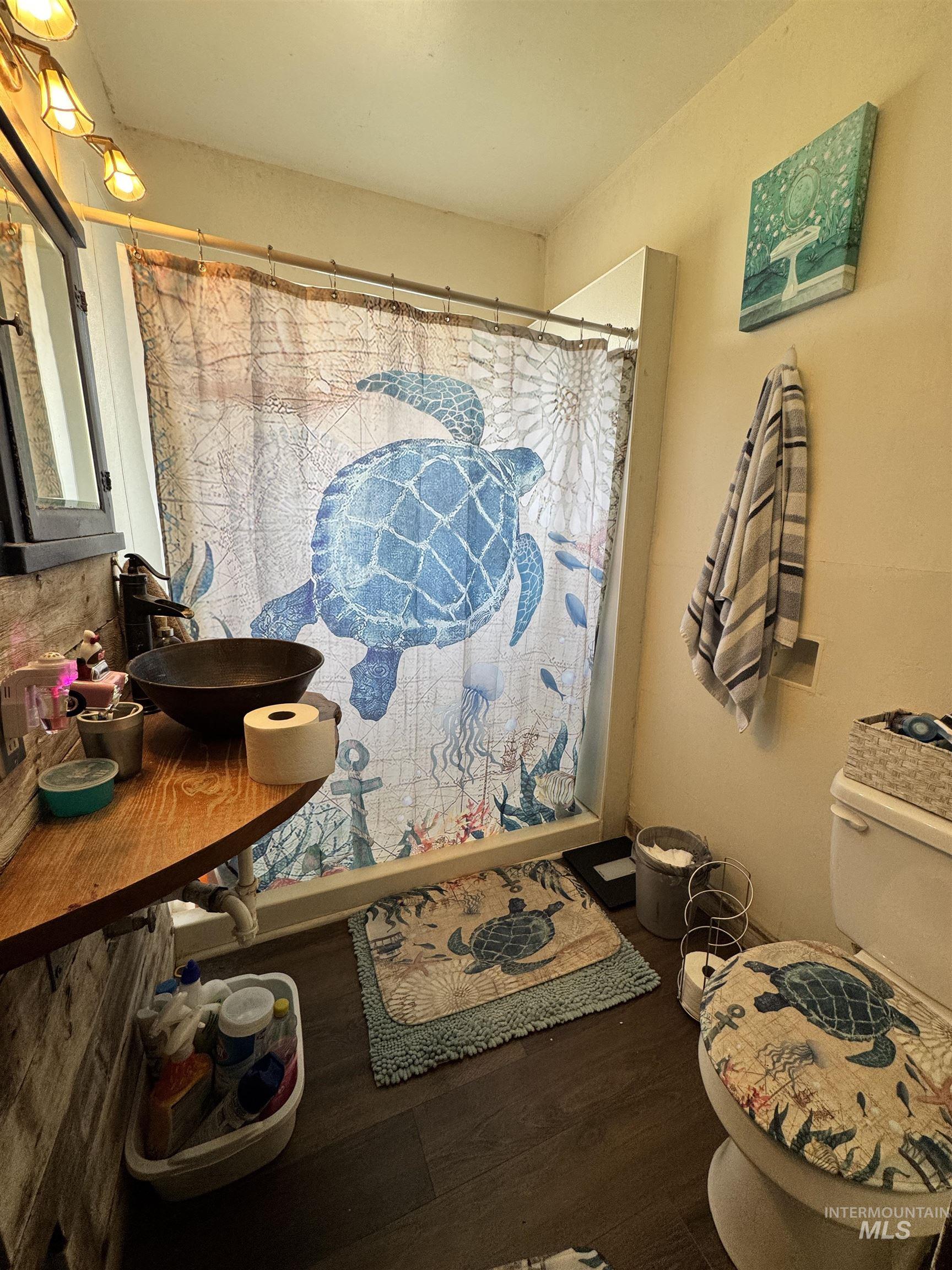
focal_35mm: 14
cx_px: 476
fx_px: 513
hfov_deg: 85.7
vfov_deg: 102.1
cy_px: 635
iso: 160
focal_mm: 2.22
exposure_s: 1/120
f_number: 2.2
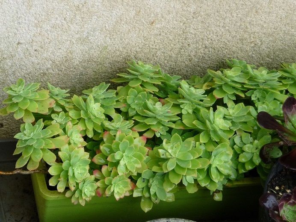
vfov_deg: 11.6
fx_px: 1095
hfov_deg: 15.4
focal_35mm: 128
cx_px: 148
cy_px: 111
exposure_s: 1/50
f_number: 4.7
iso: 200
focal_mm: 21.8
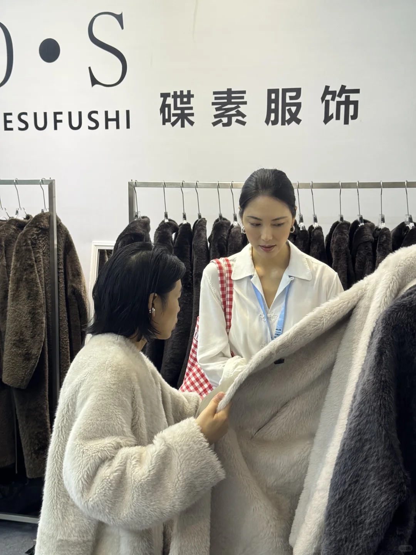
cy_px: 278
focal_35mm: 48
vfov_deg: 39.7
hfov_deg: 30.3
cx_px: 208
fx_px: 769
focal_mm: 6.76
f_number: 1.78
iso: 50
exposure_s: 1/151
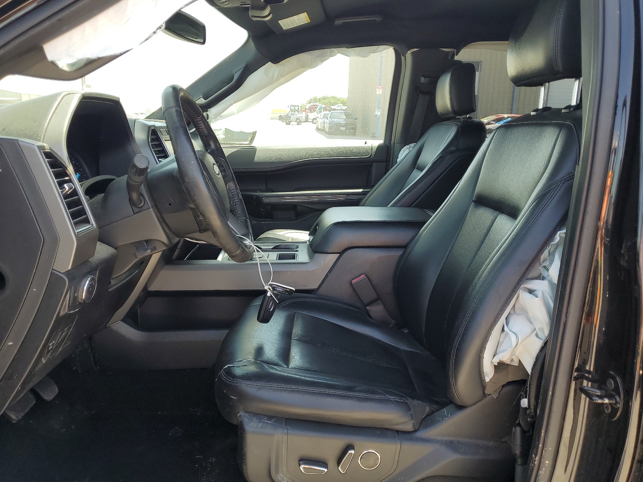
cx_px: 320
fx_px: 502
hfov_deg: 65.3
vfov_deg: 51.4
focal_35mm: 27
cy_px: 244
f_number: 1.5
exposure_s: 1/370
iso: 50
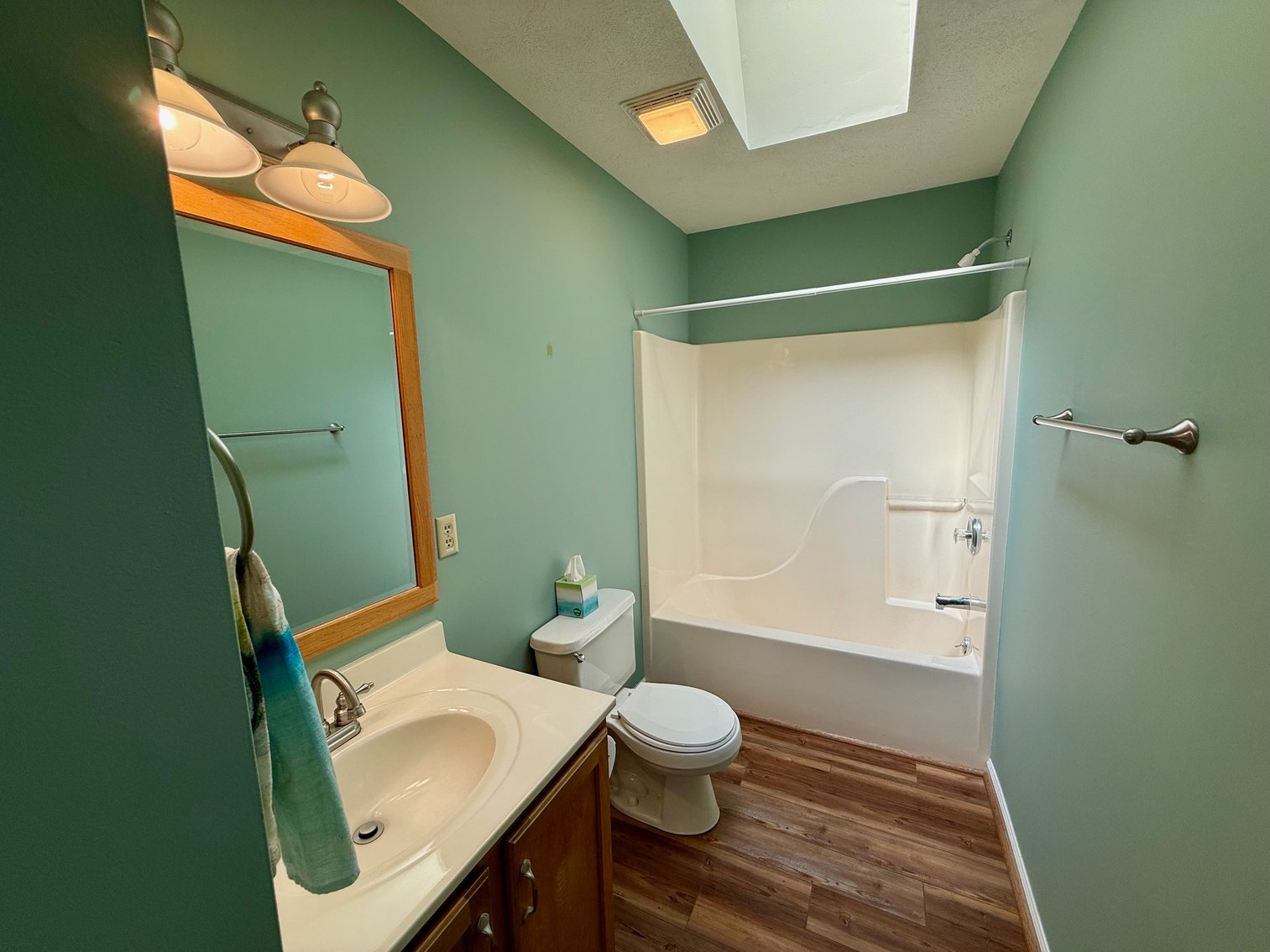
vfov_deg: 85.7
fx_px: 514
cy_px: 476
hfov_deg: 102.1
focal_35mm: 14
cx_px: 635
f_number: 2.2
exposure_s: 1/120
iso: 64
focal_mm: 2.22
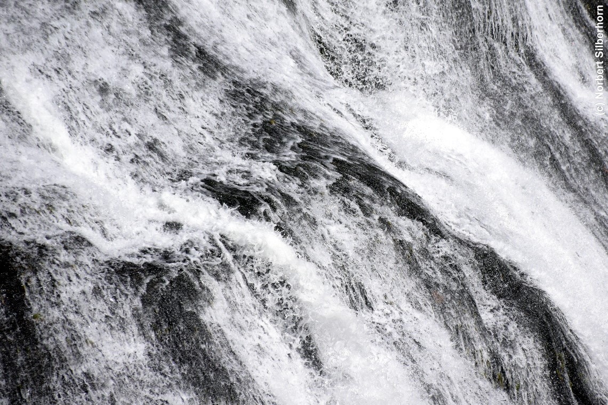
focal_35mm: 210
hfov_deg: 9.8
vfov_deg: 6.5
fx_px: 3546
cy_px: 202
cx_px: 304
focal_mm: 140
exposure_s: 1/2500
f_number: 6.3
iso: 400
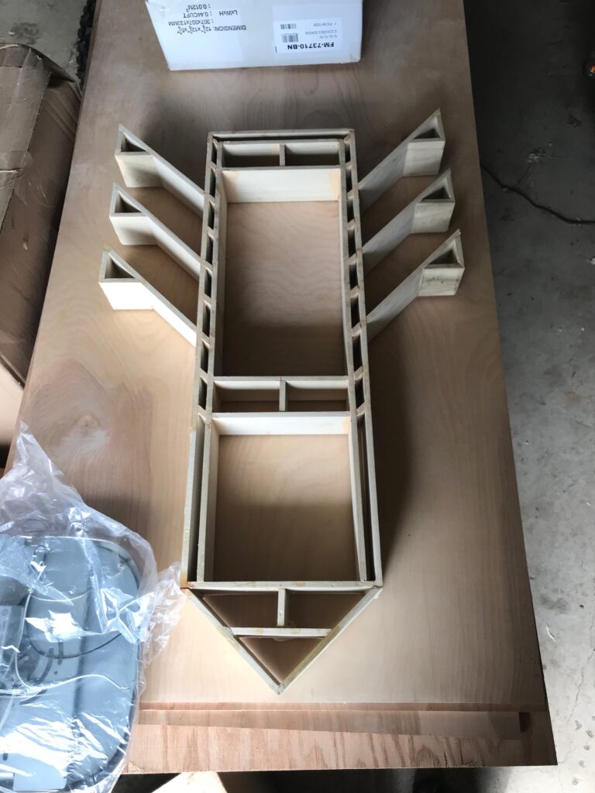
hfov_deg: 49.7
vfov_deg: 63.4
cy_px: 396
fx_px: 642
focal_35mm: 28
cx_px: 298
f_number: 1.8
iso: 32
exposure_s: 1/120
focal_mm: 3.99
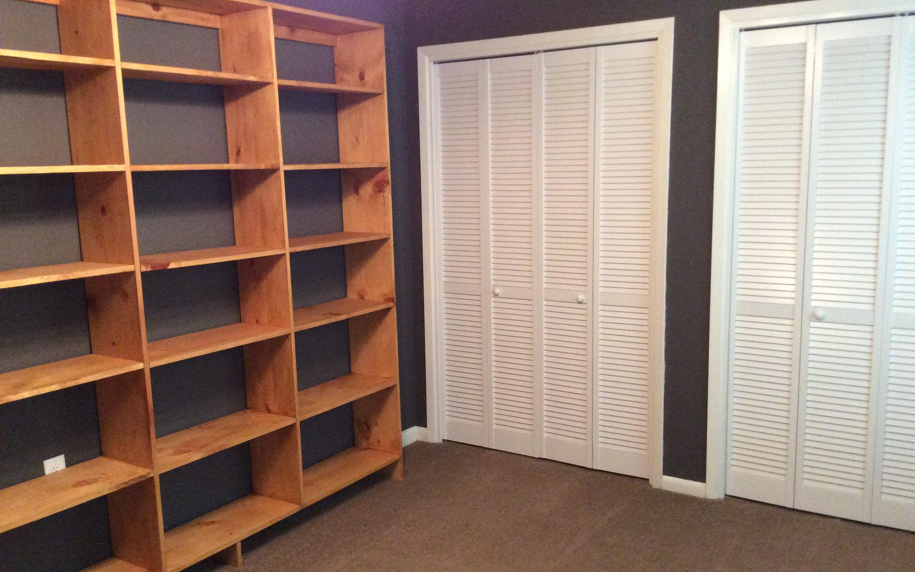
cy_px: 298
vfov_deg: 37.3
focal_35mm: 34
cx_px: 458
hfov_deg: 56.7
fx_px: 848
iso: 320
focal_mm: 3.3
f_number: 2.4
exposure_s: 1/24
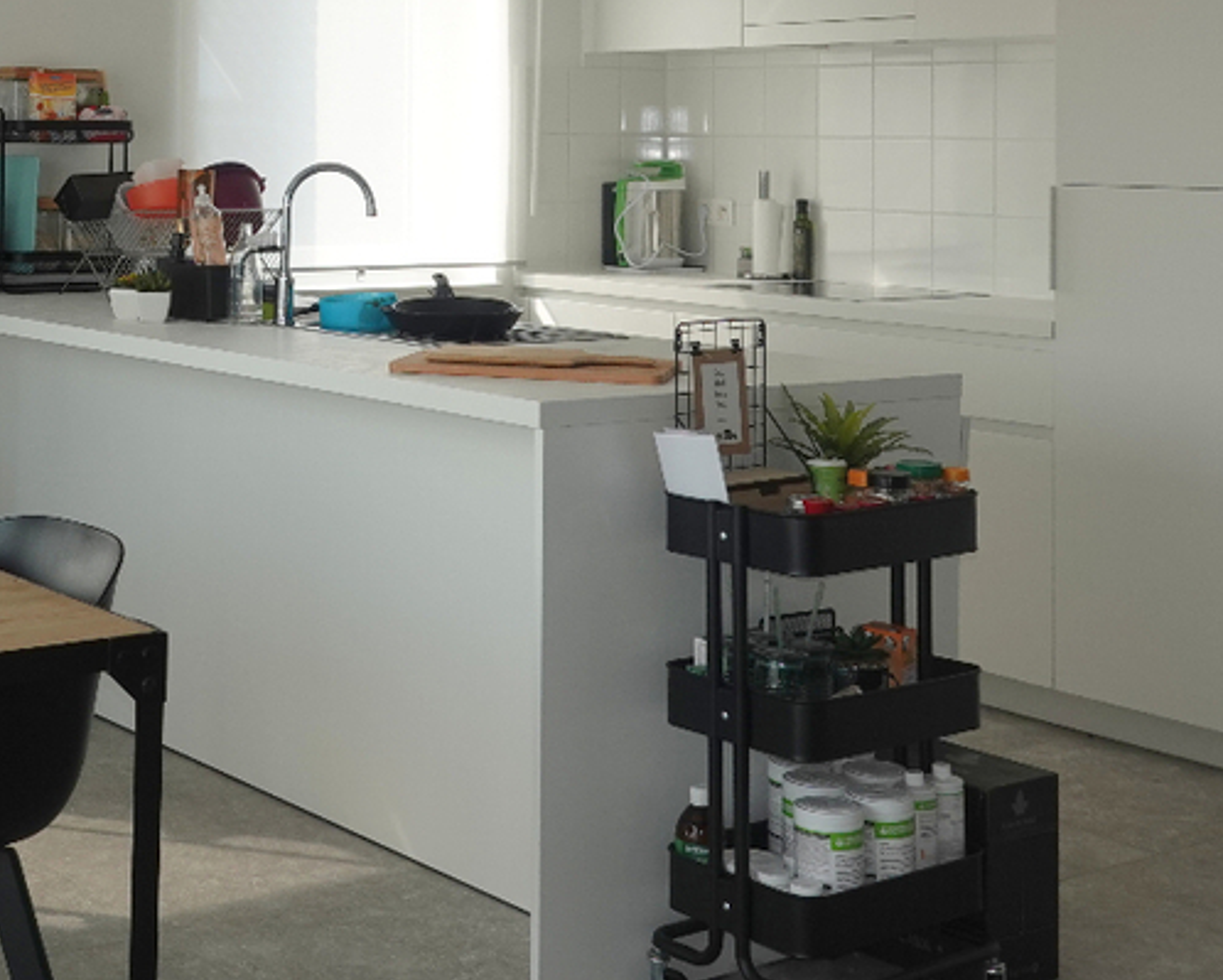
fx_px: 2209
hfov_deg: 30.2
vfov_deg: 24.3
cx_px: 236
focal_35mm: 61
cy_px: 96
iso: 125
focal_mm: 9
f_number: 3.5
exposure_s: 1/250
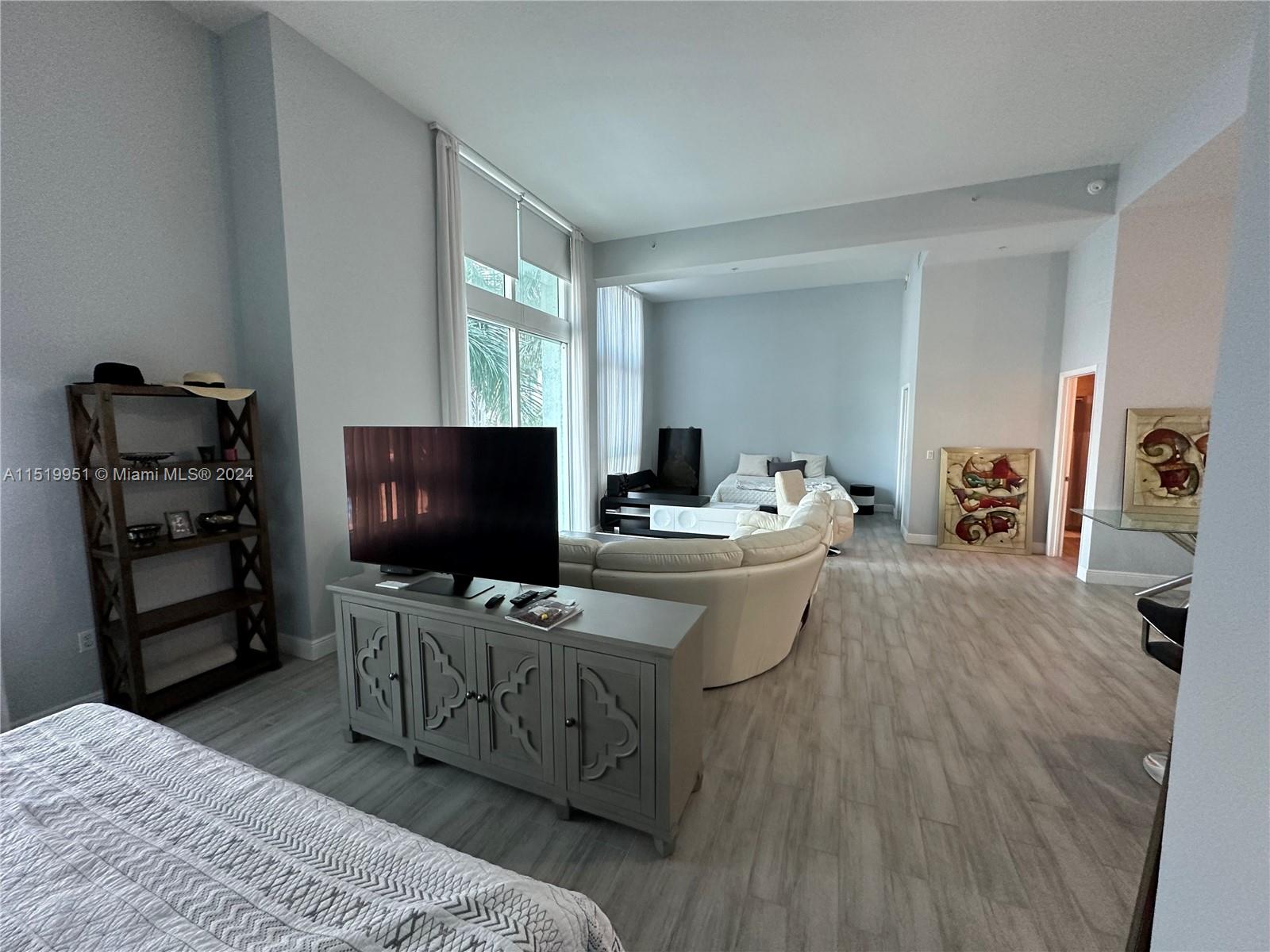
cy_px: 476
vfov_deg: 85.7
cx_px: 635
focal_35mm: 14
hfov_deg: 102.1
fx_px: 514
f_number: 2.2
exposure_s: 1/120
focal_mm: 2.22
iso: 320
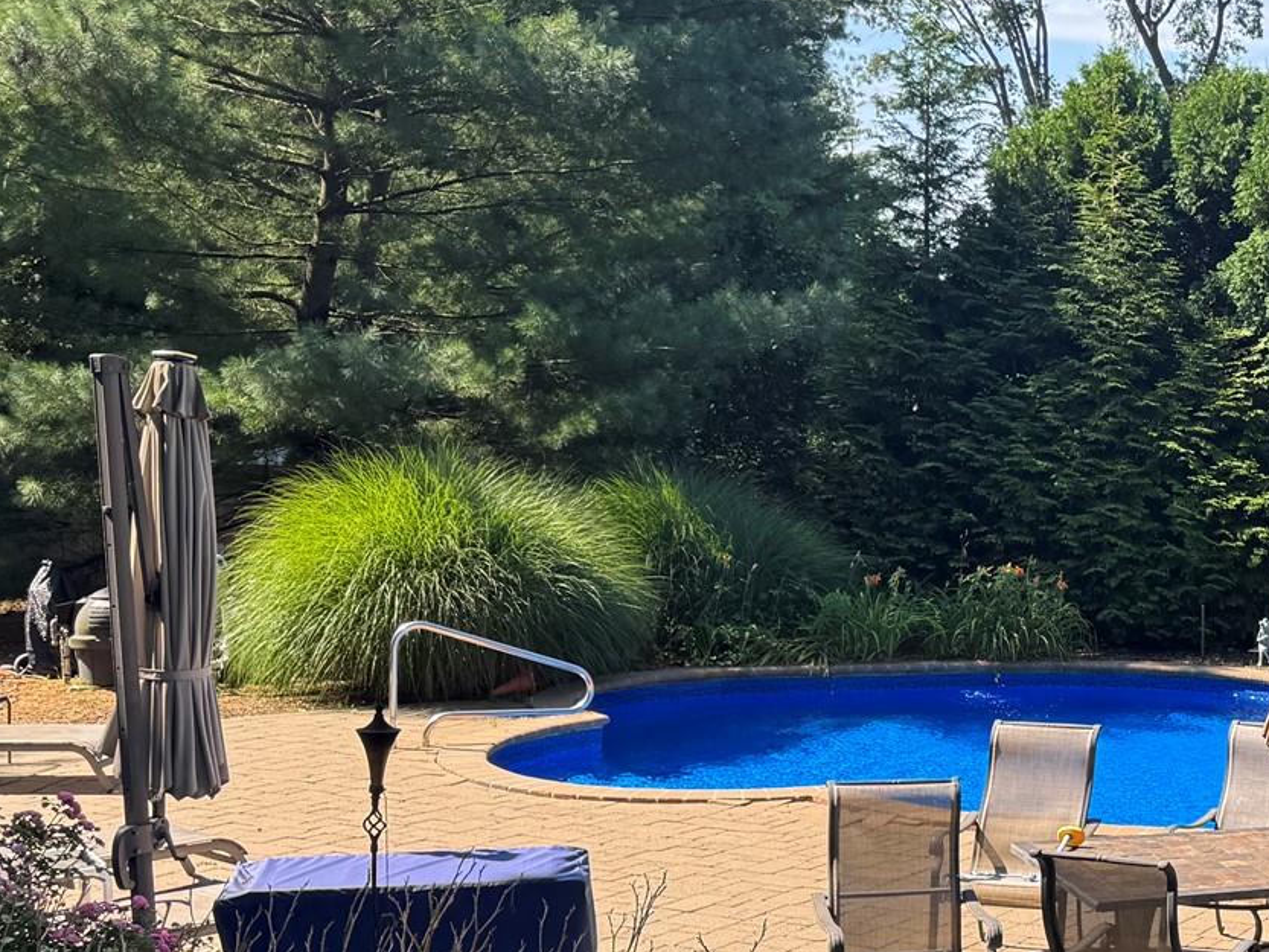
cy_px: 593
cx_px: 1411
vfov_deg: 24.8
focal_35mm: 59
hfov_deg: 29.4
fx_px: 2163
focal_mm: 6.76
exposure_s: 1/912
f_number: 1.78
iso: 80
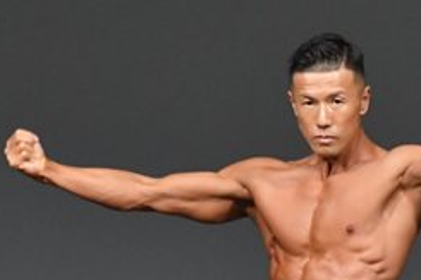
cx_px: 398
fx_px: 13872
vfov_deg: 1.2
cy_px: 416
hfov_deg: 1.7
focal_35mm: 1187
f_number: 5.6
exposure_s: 1/400
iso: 4000
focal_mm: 250
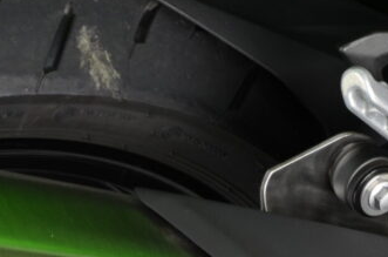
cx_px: 403
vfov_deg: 6.1
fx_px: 2398
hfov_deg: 9.2
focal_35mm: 223
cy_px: -115
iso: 400
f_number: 8
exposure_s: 1/6
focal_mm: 48
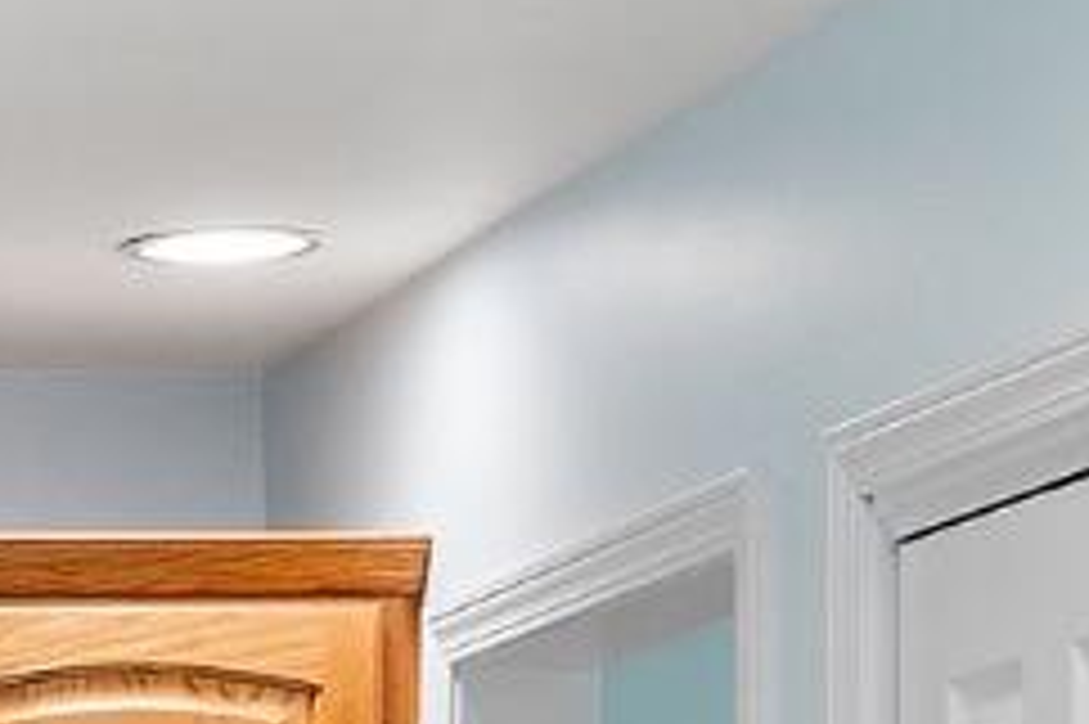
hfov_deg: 8.5
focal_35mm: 223
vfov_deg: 6.0
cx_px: -1400
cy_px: 1419
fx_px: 6741
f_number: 8
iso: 400
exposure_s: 1/4
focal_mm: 24
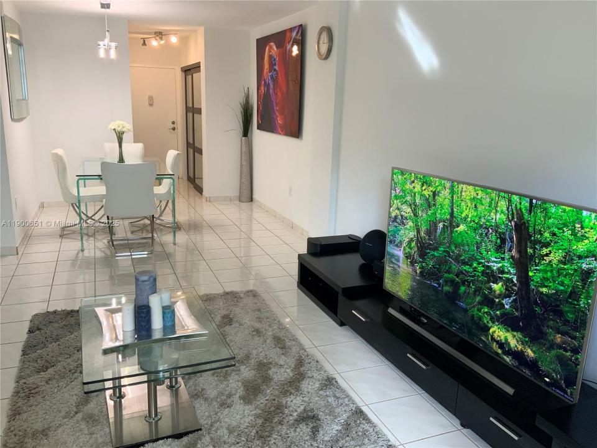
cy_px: 224
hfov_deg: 61.7
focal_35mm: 29
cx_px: 298
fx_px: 500
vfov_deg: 48.2
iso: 64
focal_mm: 3
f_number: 1.8
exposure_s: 1/60
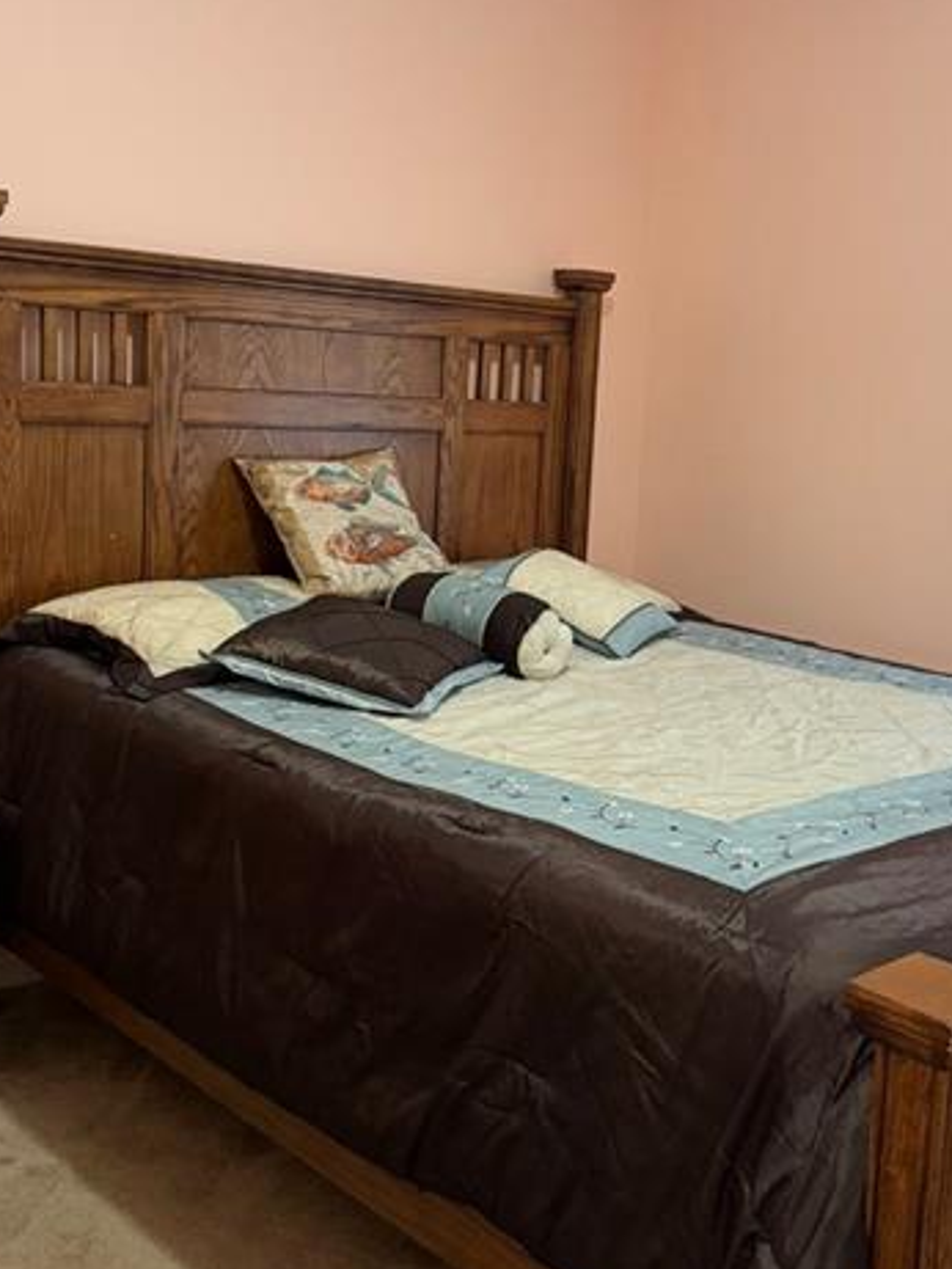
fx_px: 1466
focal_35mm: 40
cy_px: 553
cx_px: 616
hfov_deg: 35.7
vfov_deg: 46.7
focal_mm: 6.76
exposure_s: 1/60
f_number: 1.78
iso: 400
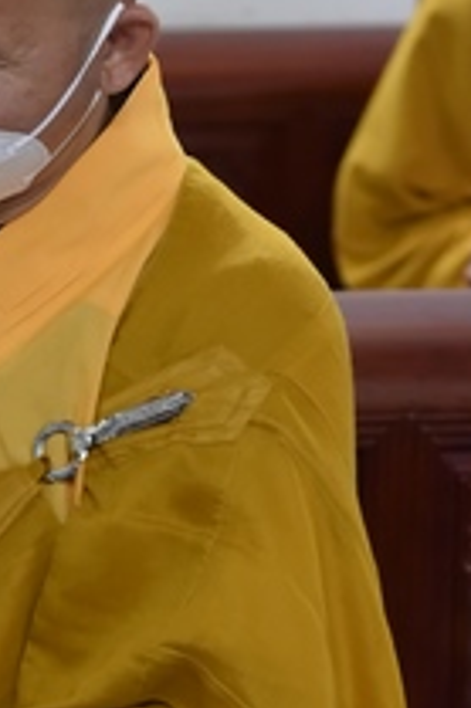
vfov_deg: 9.4
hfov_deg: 6.3
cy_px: 440
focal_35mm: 218
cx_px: -98
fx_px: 4285
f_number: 4
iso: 2000
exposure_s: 1/60
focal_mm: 70
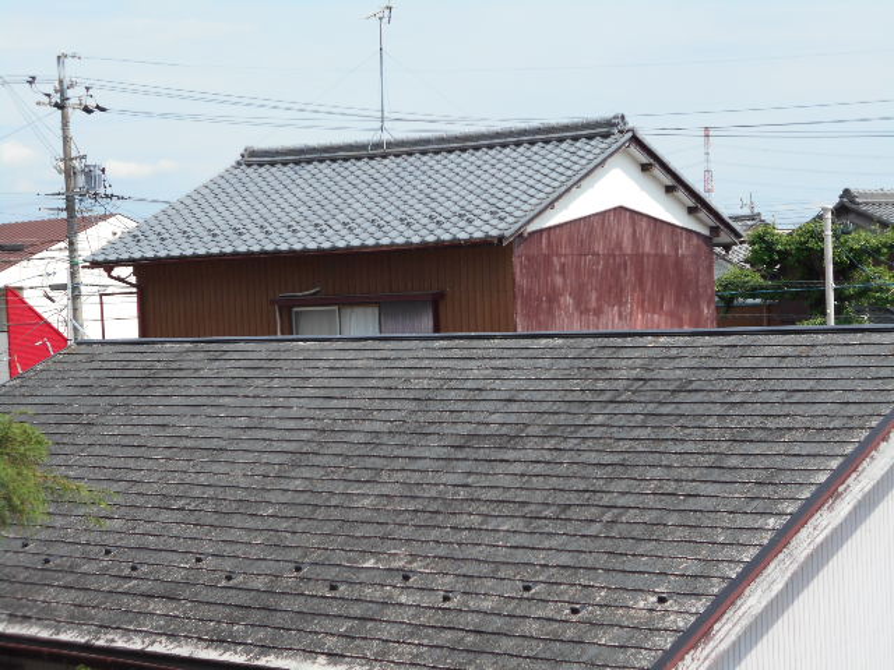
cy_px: 335
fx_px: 1963
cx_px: 447
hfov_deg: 25.7
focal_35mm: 76
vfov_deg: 19.4
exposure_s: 1/400
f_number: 5.8
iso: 80
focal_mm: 13.5
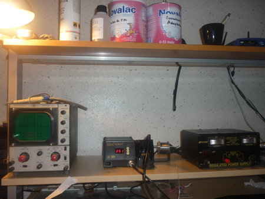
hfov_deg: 55.3
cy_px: 100
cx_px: 132
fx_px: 253
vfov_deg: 43.0
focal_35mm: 33
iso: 100
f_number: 2.8
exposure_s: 1/30
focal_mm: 5.5
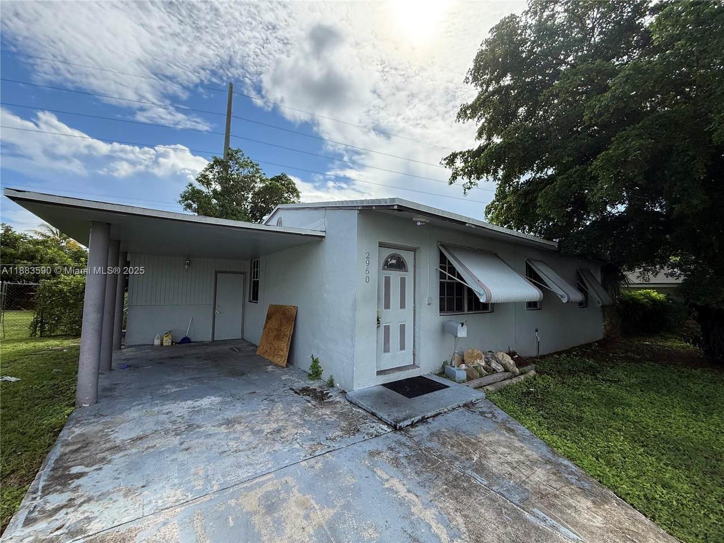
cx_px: 362
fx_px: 293
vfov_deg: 85.7
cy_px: 272
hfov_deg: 102.1
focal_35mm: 14
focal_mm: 2.22
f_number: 2.2
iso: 64
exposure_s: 1/2024
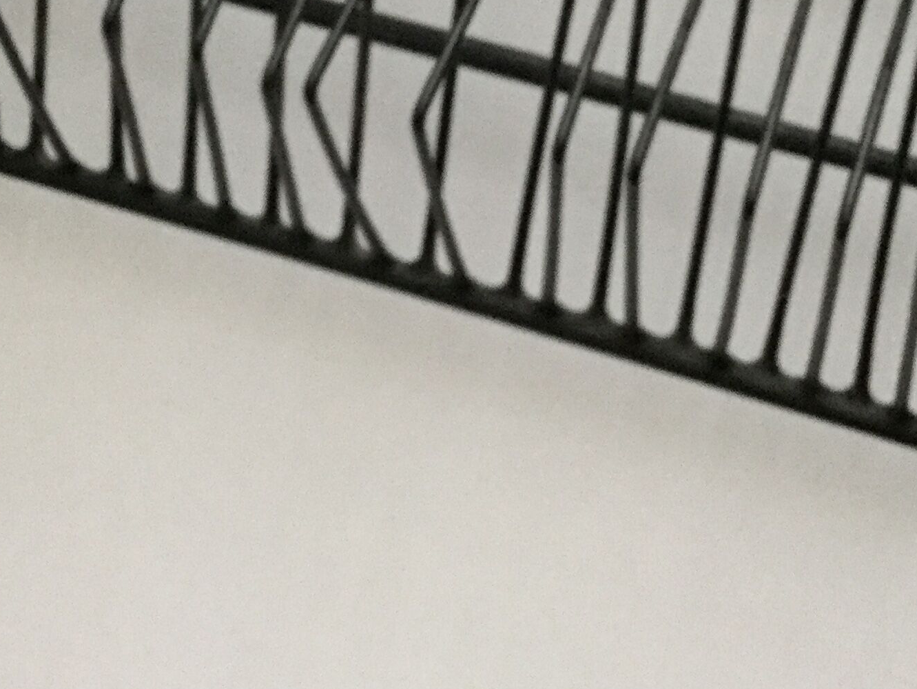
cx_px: 497
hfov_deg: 25.6
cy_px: -79
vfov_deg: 18.6
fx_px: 2014
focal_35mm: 76
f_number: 2.4
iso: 160
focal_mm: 3.3
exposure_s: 1/33
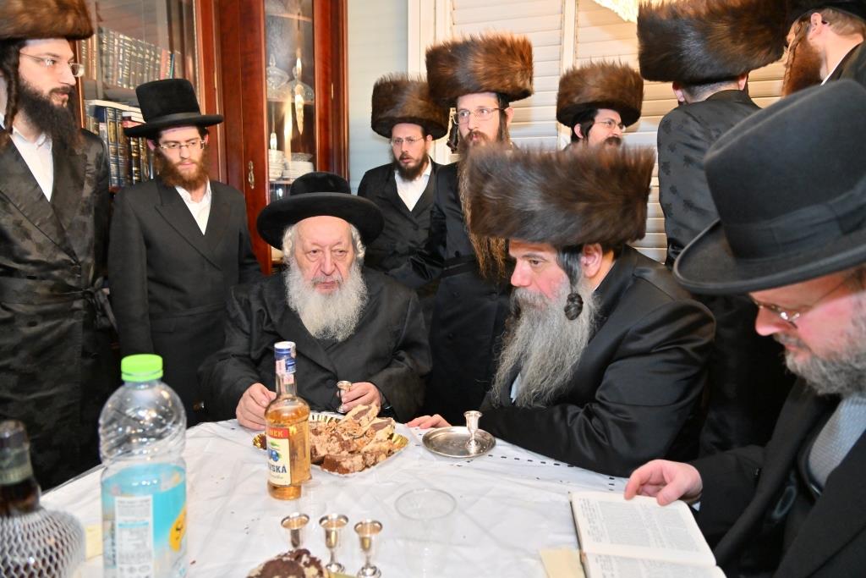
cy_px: 289
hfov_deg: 73.7
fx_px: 577
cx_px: 433
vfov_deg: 53.1
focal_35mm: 24
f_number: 4
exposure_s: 1/160
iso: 2000
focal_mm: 24
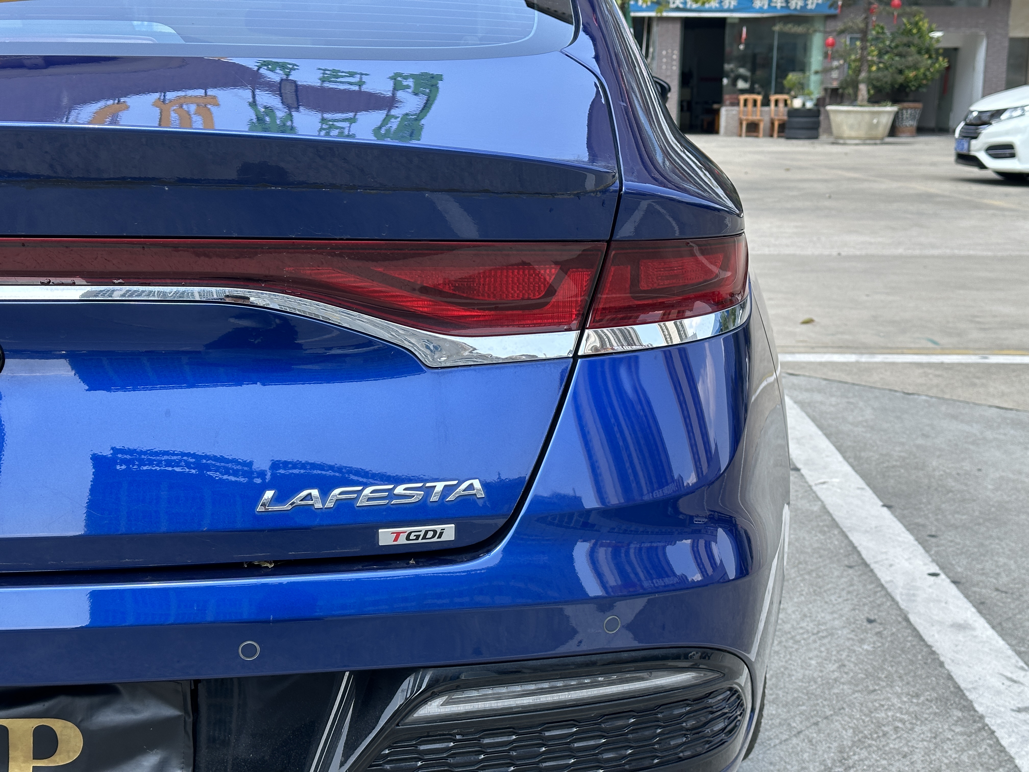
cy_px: 386
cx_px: 514
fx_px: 1427
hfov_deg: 39.7
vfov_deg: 30.3
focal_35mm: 48
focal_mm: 6.86
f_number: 1.78
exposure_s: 1/927
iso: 64
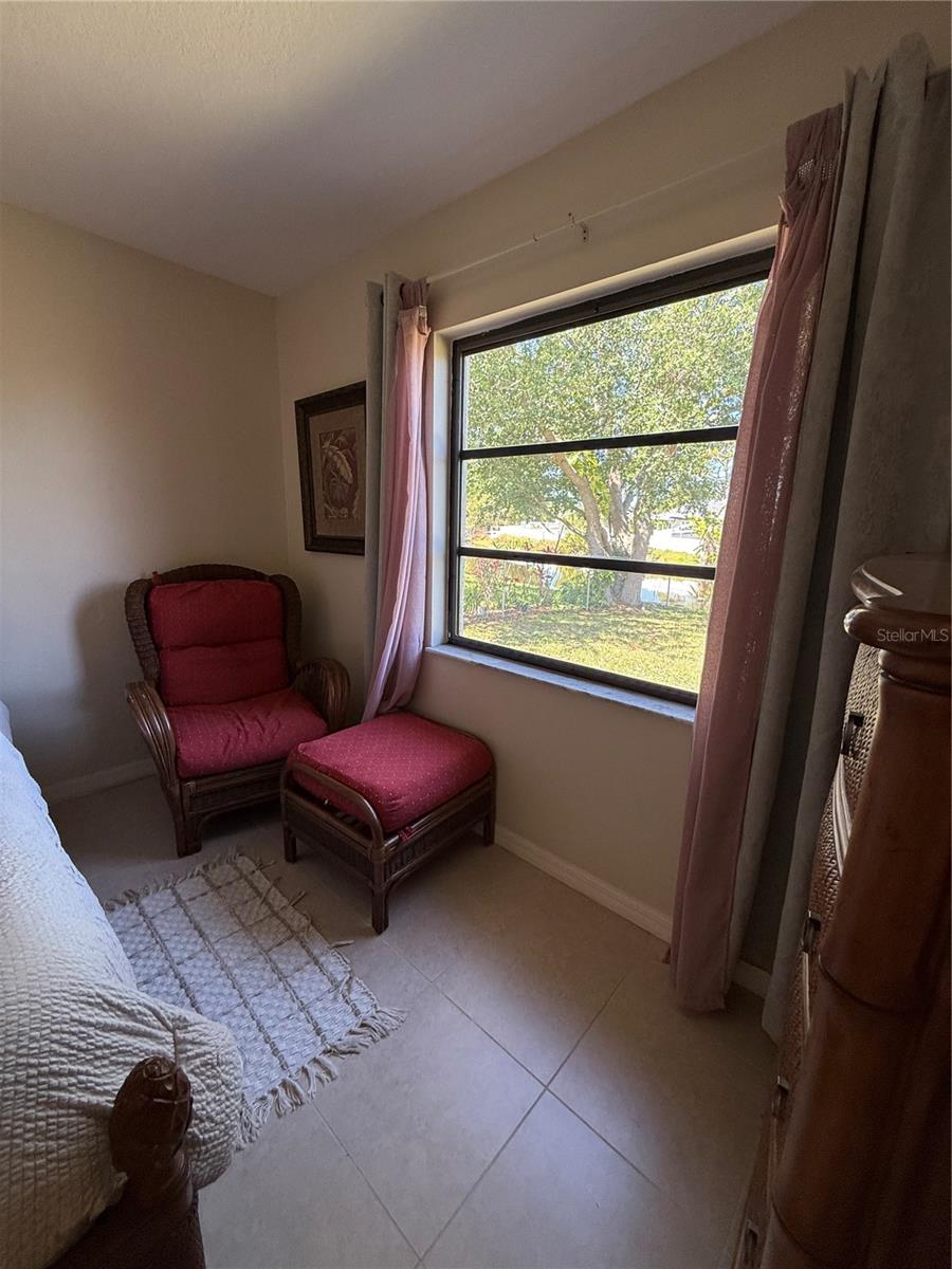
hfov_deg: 85.7
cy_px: 634
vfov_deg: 102.1
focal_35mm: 14
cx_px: 476
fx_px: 513
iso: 125
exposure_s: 1/120
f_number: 2.2
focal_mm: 2.22
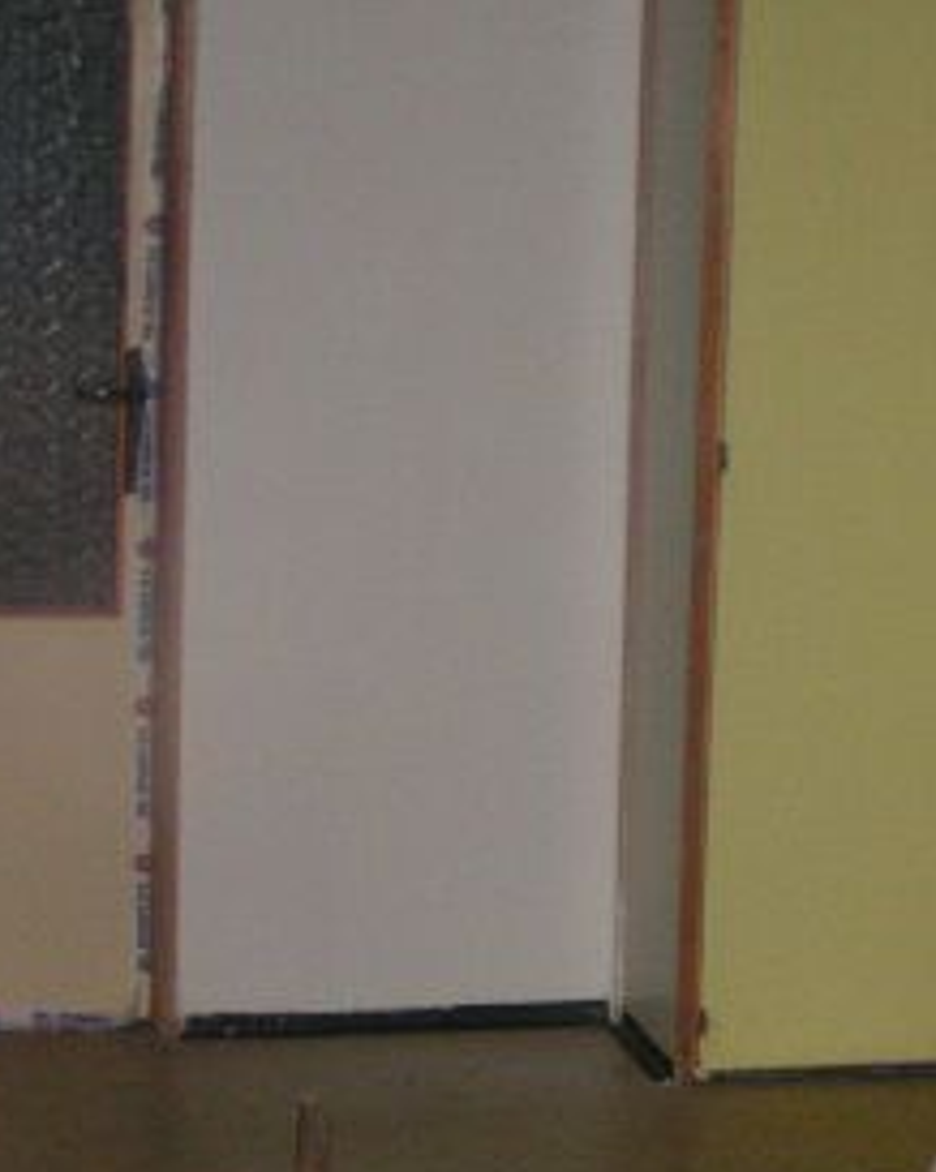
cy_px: 880
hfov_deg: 14.8
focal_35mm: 103
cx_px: 803
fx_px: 3571
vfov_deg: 18.5
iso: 200
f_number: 2.8
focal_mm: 6.9
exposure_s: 1/50
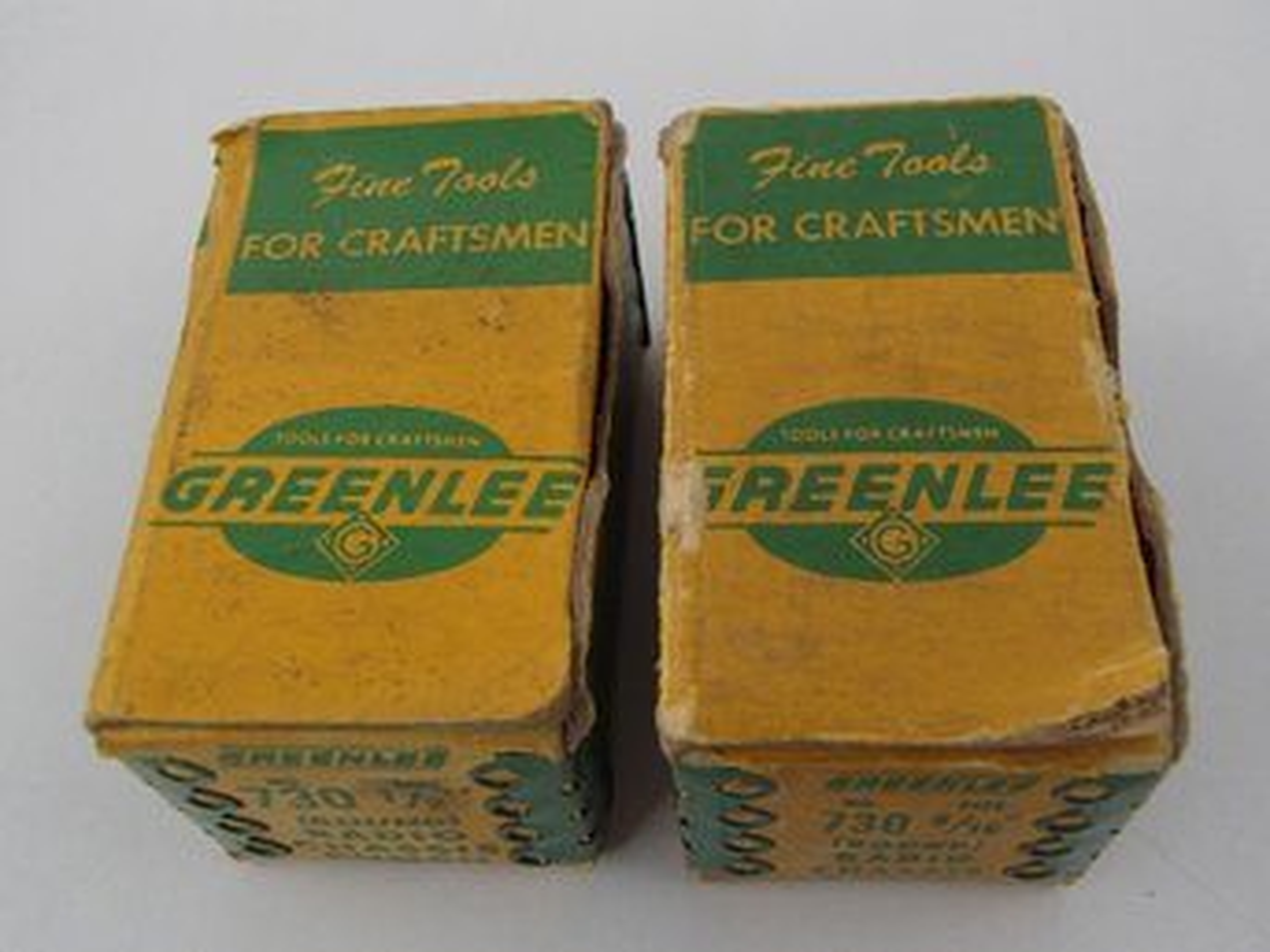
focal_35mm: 37
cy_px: 476
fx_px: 1357
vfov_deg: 38.6
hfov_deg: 50.2
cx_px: 635
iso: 200
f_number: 4.7
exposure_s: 1/160
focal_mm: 6.64
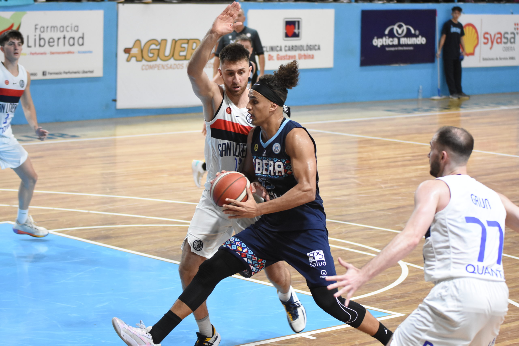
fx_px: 1514
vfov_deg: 13.0
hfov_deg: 19.5
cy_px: 173
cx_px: 260
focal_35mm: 105
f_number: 2.8
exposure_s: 1/800
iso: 2000
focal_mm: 70
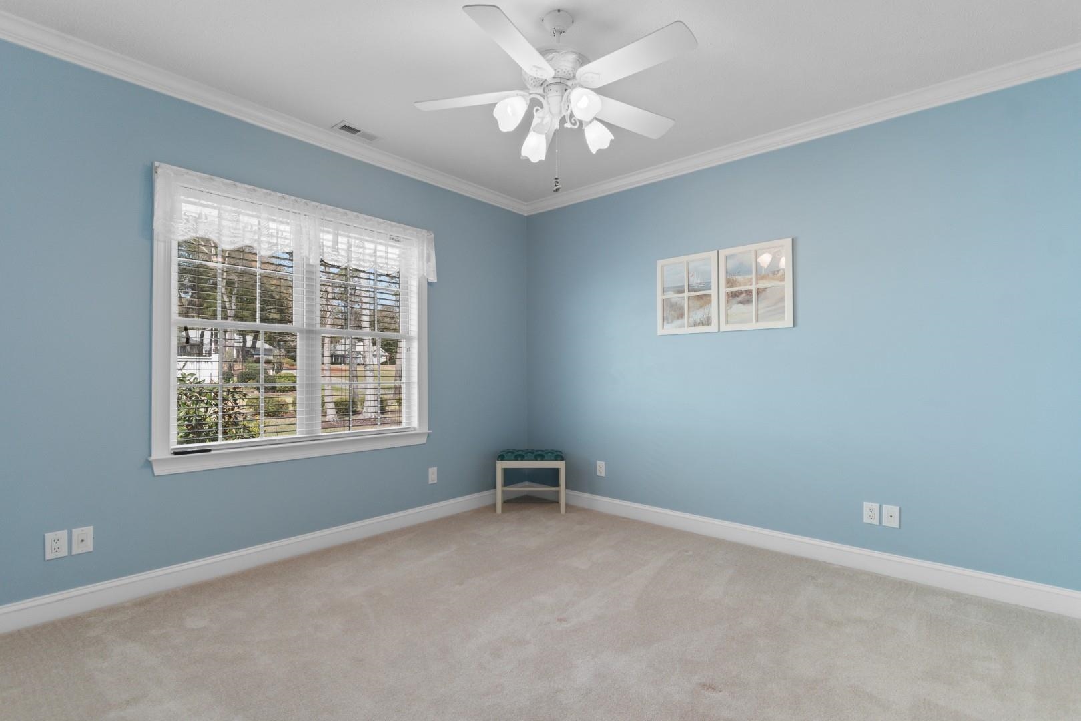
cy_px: 360
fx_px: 480
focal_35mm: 16
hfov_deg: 96.7
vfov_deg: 73.7
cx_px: 540
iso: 100
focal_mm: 11
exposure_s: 1/6
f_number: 4.8
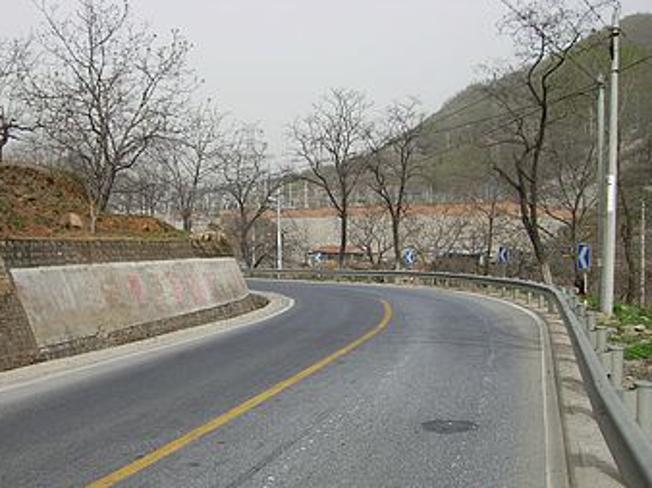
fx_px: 847
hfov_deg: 42.1
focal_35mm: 45
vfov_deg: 32.1
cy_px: 284
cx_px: 297
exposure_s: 1/500
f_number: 4.3
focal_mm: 6.2
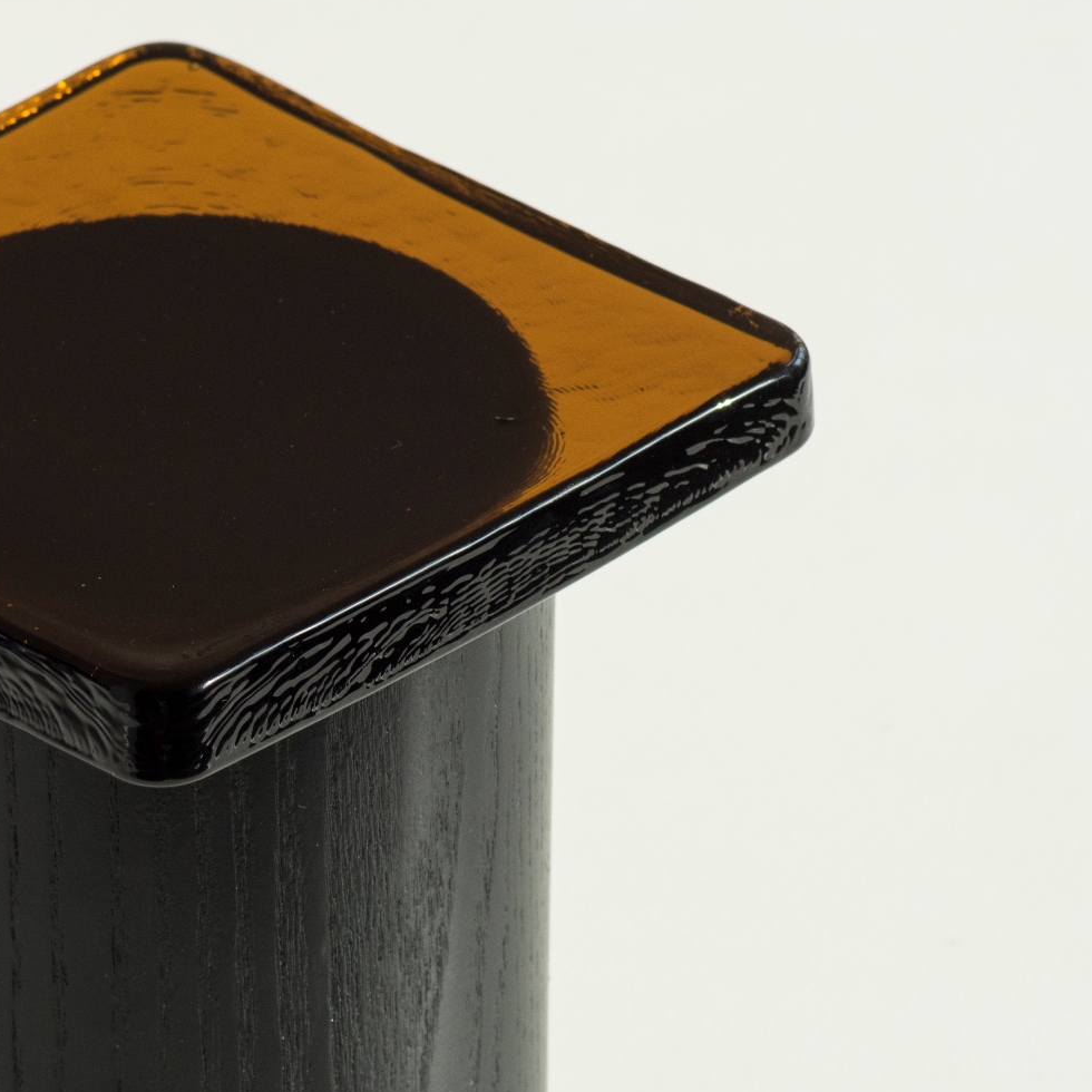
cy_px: 758
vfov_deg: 6.1
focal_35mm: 286
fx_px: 10207
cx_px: 164
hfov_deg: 6.1
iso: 400
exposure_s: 1/200
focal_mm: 112
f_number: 10
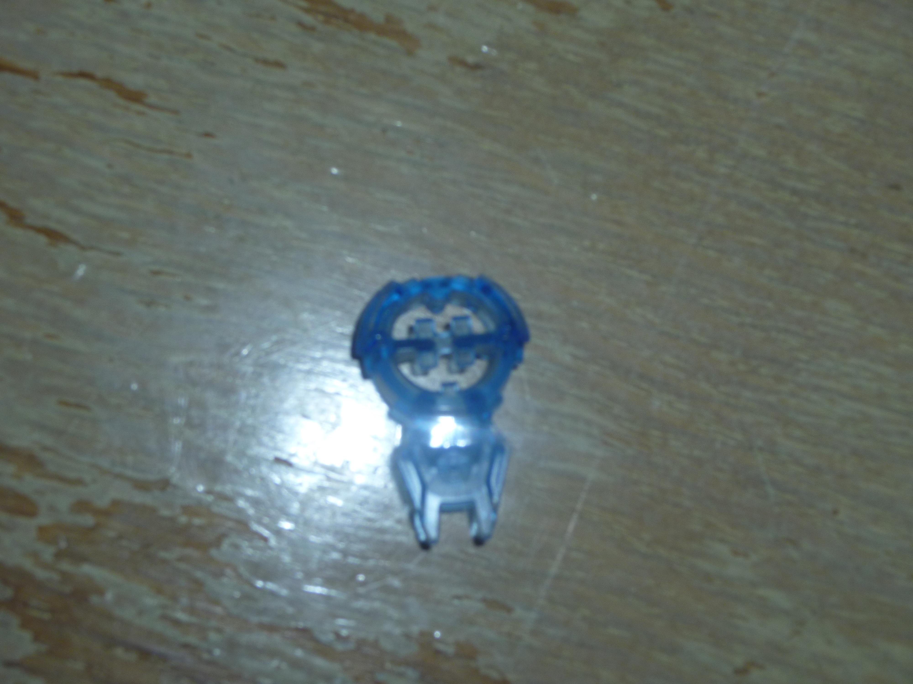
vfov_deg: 22.3
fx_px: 1741
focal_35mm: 66
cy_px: 342
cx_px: 456
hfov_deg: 29.4
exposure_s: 1/40
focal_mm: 11.8
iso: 100
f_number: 4.8
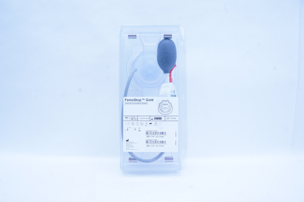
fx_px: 228
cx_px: 152
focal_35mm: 27
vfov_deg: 47.8
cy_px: 101
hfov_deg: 67.4
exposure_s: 1/13
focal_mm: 18
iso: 400
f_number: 13
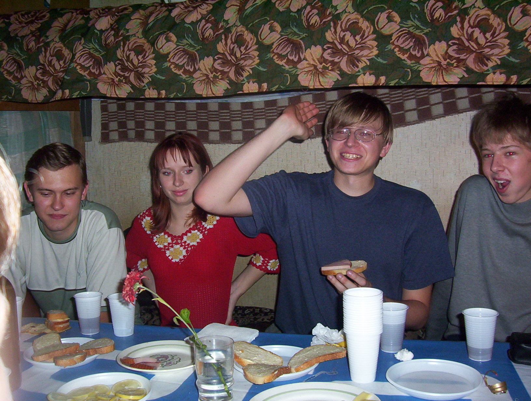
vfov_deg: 33.7
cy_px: 200
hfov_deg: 43.8
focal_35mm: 43
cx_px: 266
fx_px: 661
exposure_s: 1/60
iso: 140
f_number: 2.73
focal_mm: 5.77
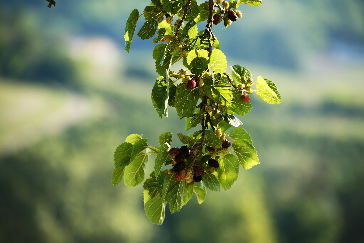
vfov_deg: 4.8
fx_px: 2882
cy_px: 122
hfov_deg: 7.2
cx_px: 182
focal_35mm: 285
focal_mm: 190
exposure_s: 1/125
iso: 100
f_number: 5.3
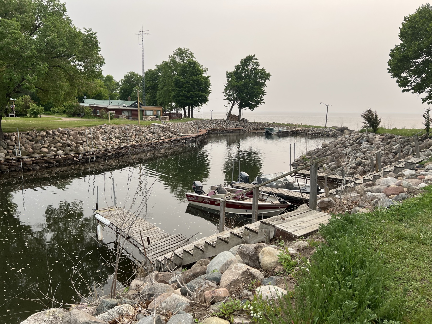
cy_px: 162
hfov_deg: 67.3
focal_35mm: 26
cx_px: 216
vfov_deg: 53.1
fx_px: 324
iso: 50
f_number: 1.5
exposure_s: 1/2571
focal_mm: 5.7
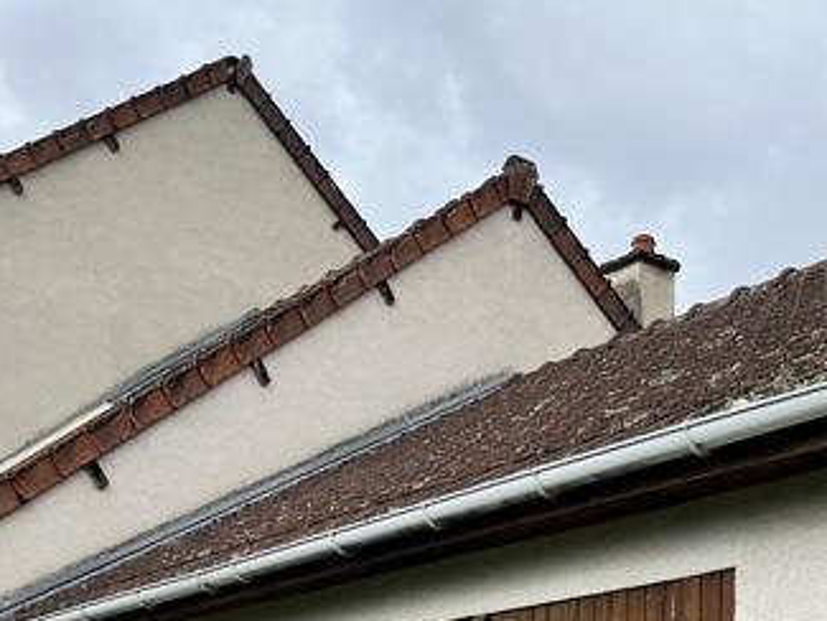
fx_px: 1530
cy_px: 659
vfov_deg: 21.9
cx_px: 402
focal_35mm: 64
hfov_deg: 30.3
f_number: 1.6
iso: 50
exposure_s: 1/1890
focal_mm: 5.1
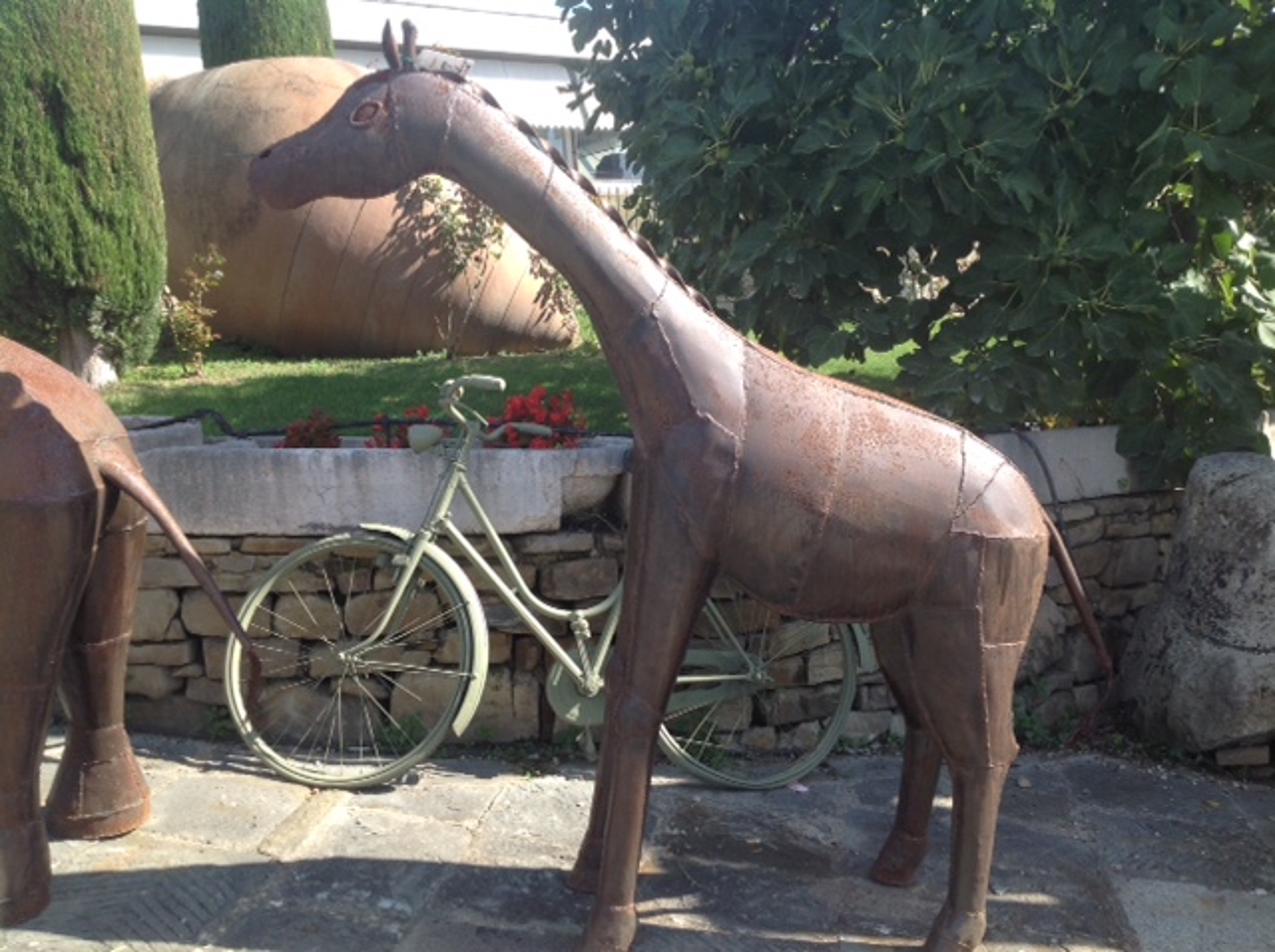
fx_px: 1287
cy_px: 476
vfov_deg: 40.6
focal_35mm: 35
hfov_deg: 52.7
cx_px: 638
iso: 50
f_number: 2.4
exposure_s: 1/617
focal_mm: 4.28
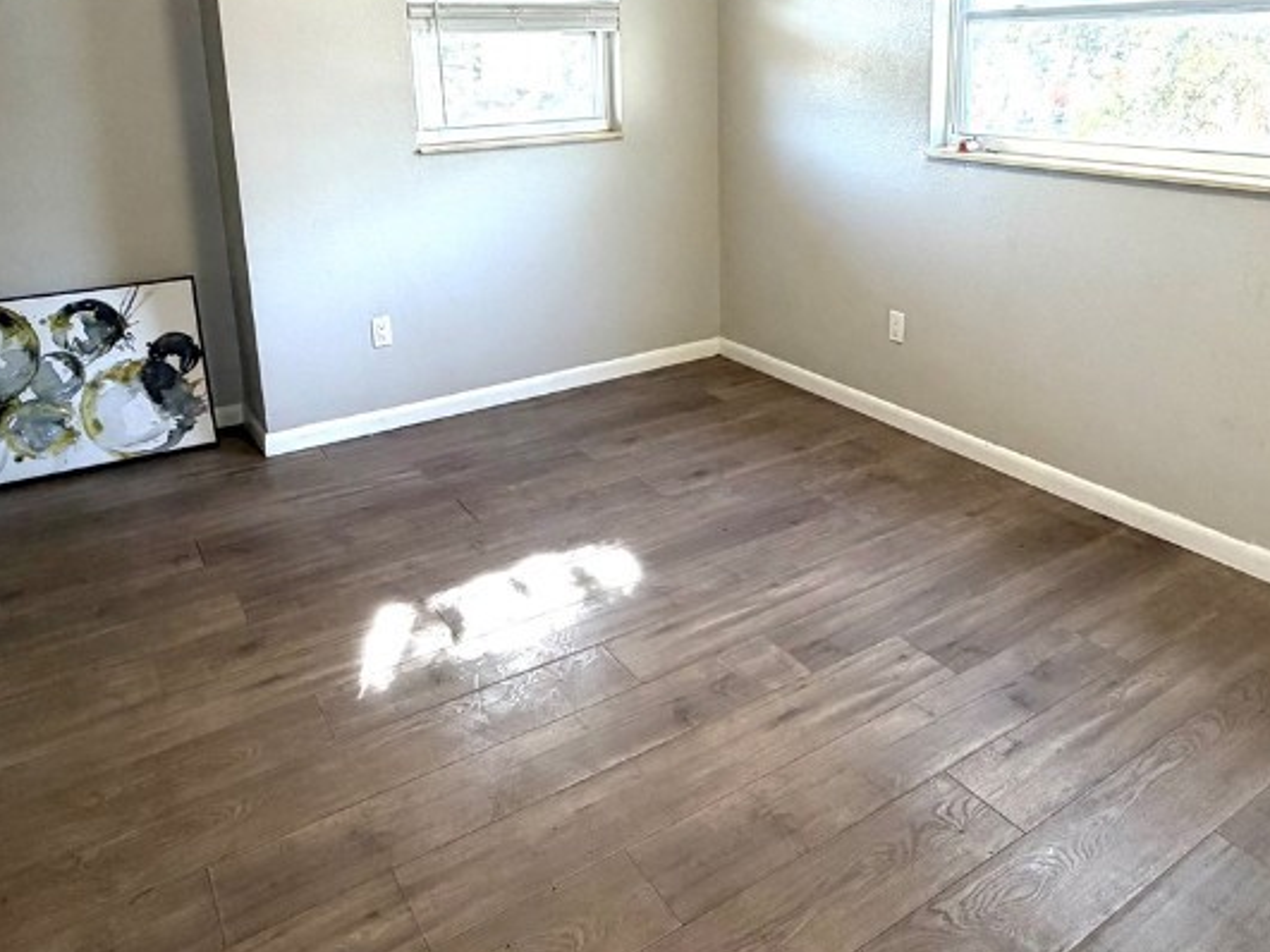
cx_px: 679
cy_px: 270
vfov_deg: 49.8
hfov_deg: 65.3
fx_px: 990
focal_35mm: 27
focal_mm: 2.22
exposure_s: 1/120
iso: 320
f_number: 2.2
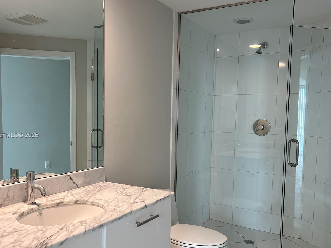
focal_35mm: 33
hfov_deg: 55.4
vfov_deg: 42.9
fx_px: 315
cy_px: 135
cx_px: 167
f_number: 1.5
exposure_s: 1/120
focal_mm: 5.7
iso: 125
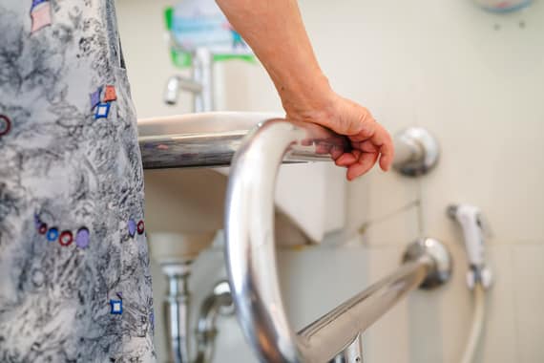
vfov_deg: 27.0
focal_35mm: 50
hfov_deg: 39.6
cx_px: 272
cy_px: 182
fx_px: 755
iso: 400
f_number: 2.5
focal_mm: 50
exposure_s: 1/60
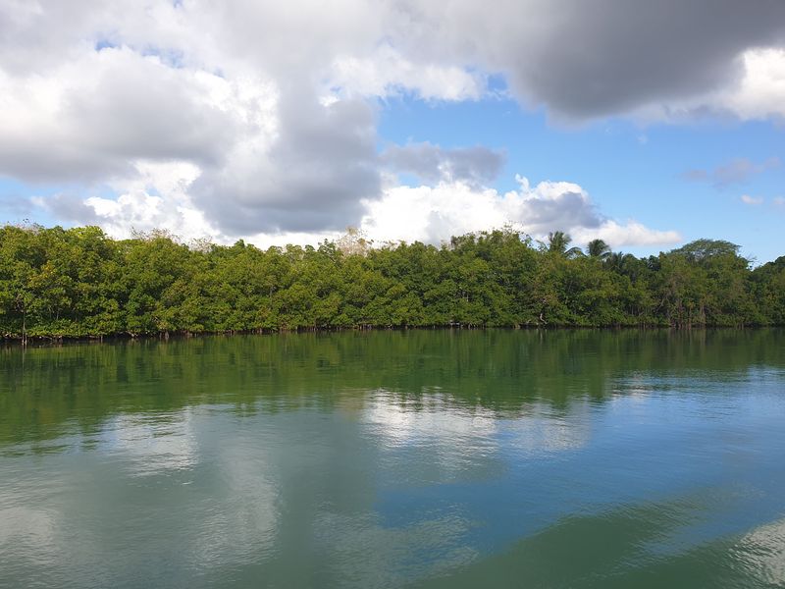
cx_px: 392
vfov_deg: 53.1
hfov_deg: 67.3
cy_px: 294
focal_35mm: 26
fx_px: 590
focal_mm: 4.3
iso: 50
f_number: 2.4
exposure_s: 1/1109
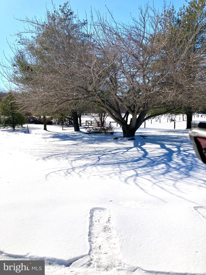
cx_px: 103
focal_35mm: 28
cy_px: 138
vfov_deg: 63.4
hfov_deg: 49.7
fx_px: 222
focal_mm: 3.99
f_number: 1.8
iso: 20
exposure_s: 1/6024
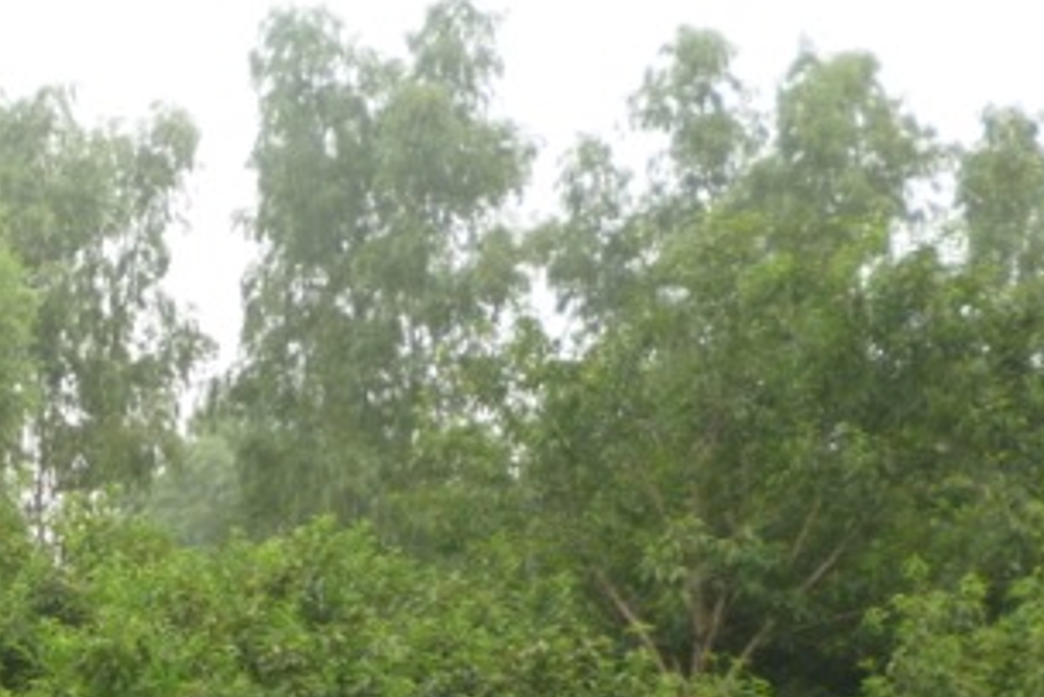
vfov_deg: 13.4
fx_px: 2843
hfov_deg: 18.5
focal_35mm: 98
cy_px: 924
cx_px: -498
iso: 100
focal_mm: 5
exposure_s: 1/250
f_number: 3.1
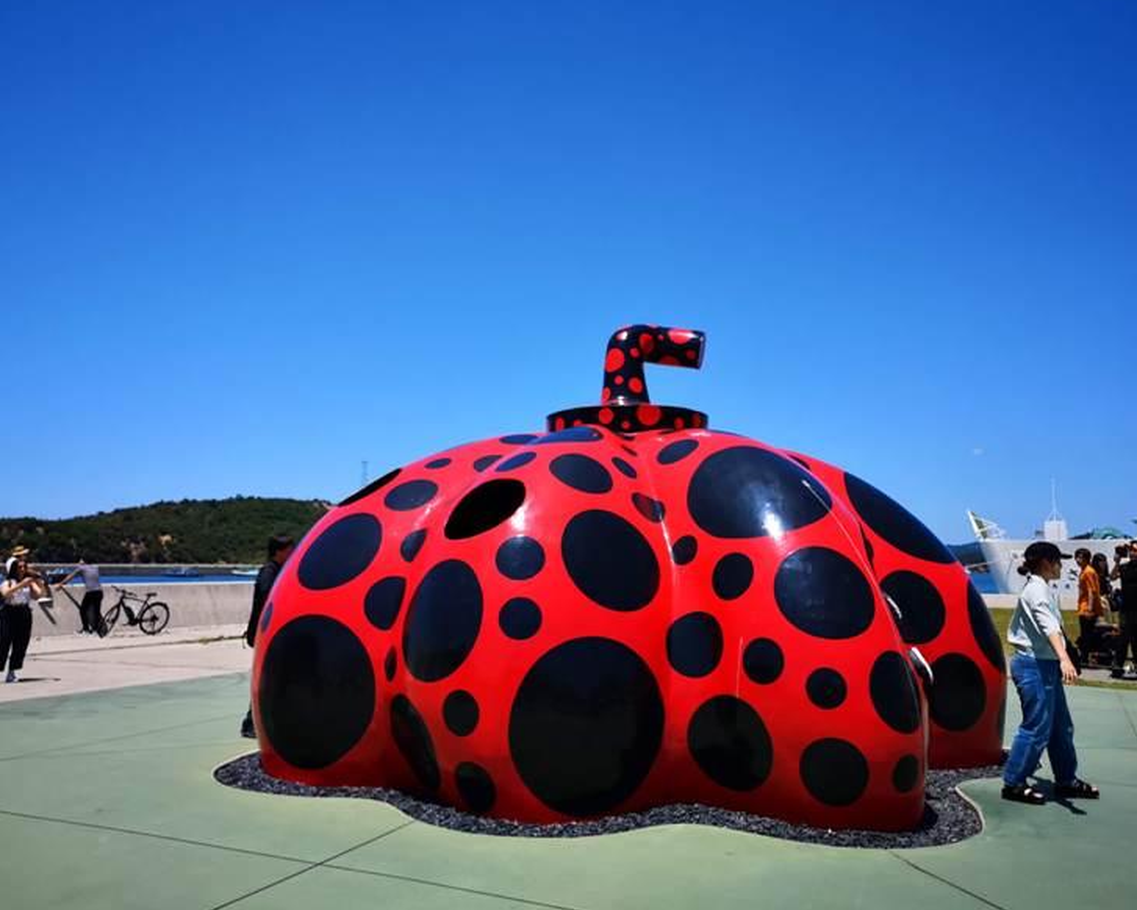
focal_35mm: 29
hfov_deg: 60.4
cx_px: 574
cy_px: 455
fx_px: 976
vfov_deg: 50.0
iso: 50
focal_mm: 3.95
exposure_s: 1/2740
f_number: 1.8
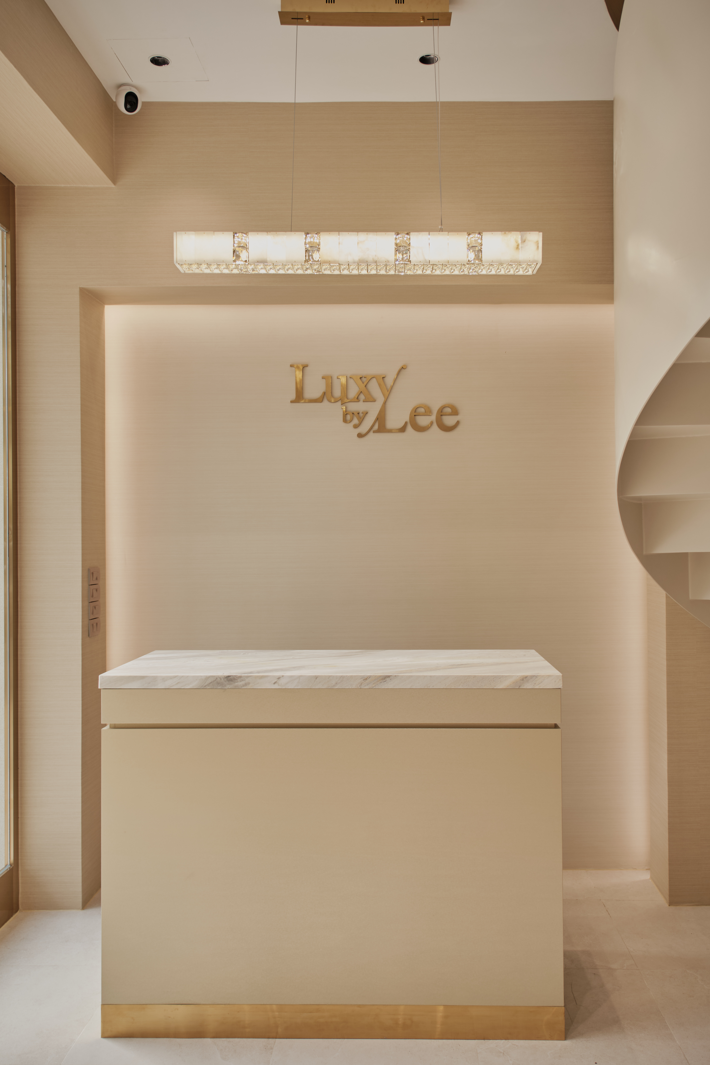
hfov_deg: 43.6
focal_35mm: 30
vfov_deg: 61.9
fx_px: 887
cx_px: 355
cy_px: 532
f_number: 3.2
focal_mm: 19.7
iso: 160
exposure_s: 1/100
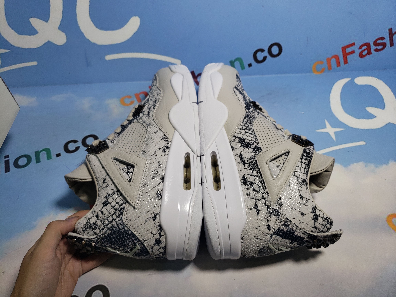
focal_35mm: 26
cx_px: 198
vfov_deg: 53.1
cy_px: 148
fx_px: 297
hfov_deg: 67.3
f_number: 1.5
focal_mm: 4.3
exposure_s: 1/593
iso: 50
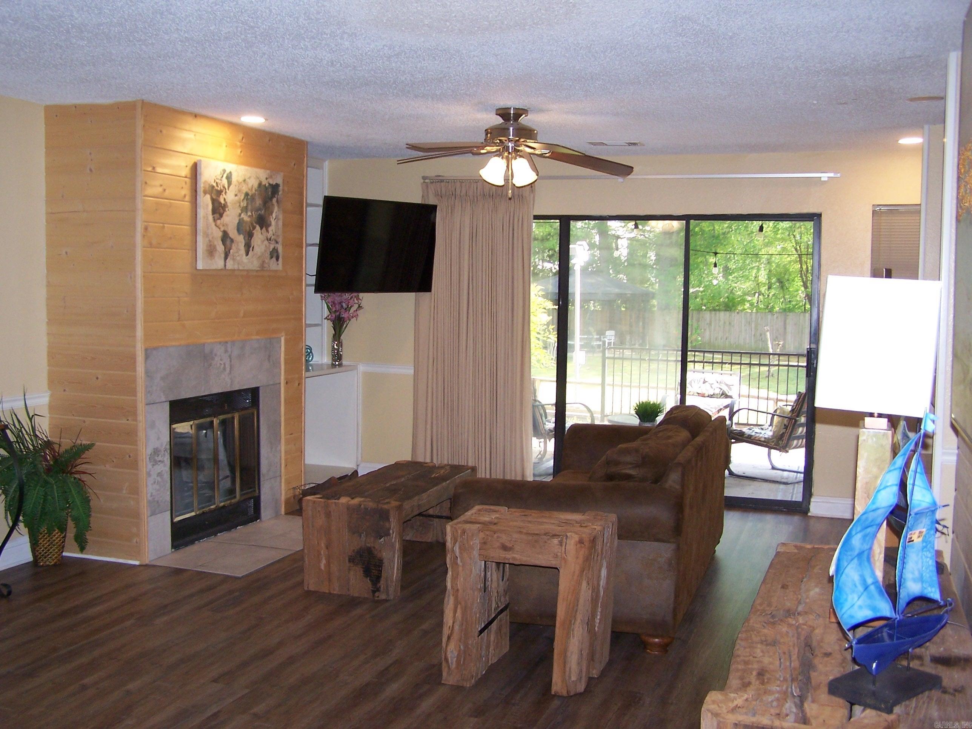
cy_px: 364
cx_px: 486
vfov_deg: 37.7
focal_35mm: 38
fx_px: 1067
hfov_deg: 49.0
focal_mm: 6.3
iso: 140
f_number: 2.8
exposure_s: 1/60
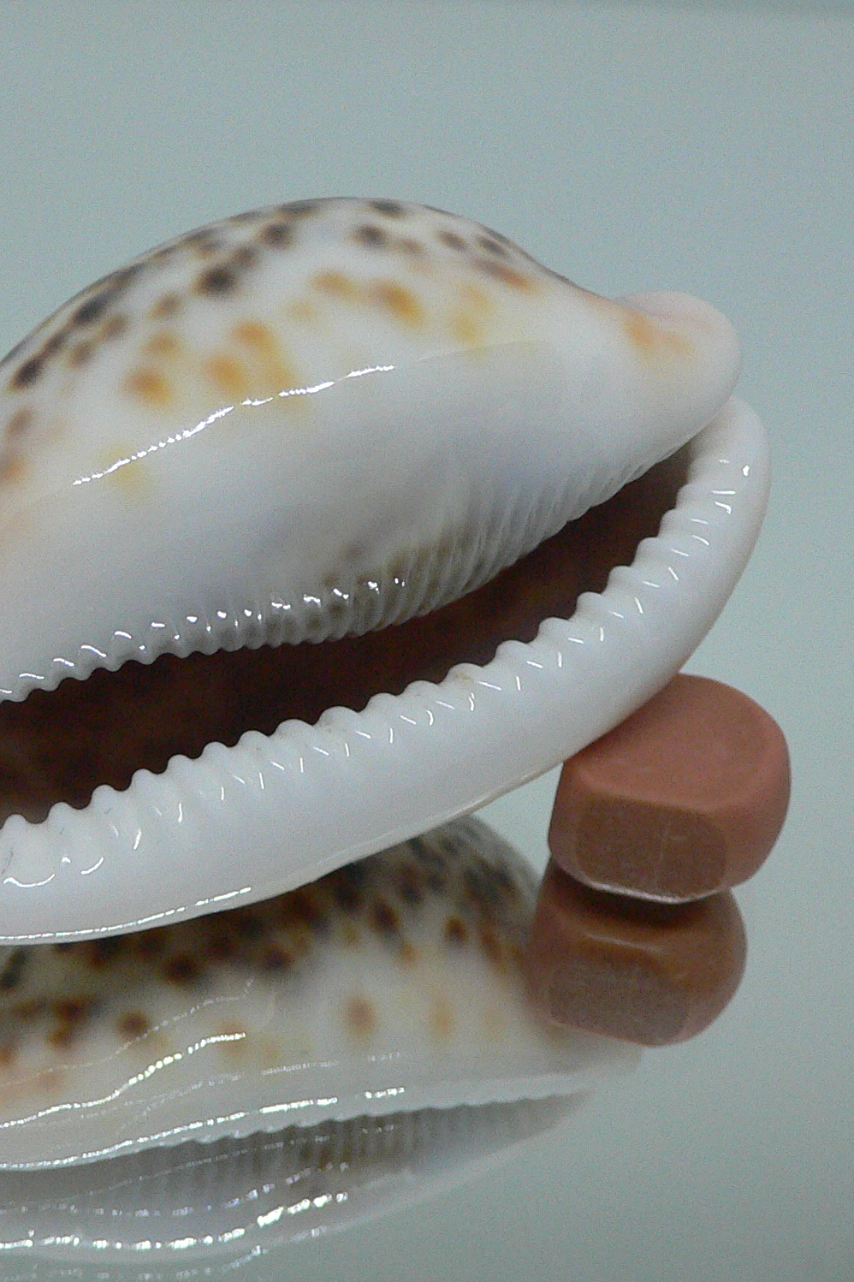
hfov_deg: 27.3
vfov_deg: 40.4
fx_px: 1744
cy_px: 642
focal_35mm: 49
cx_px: 274
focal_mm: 4.6
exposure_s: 1/60
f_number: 2.8
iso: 200
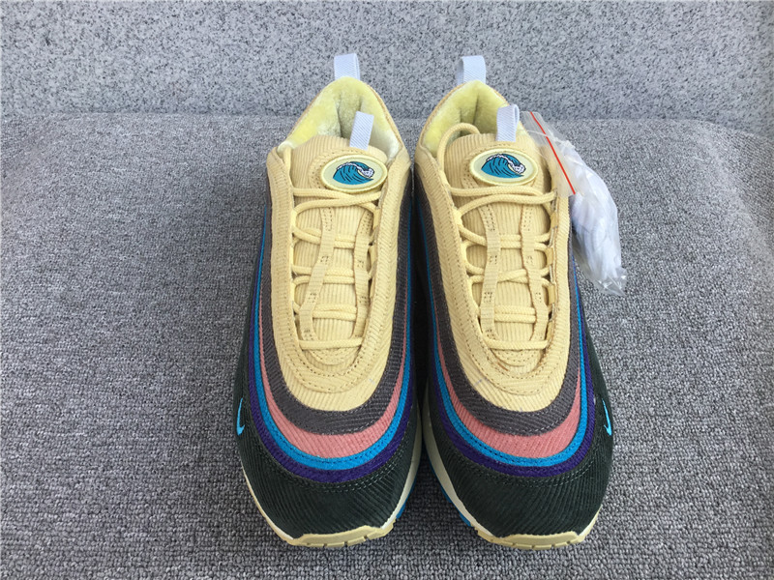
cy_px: 290
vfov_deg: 45.4
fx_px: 693
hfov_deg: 58.4
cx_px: 387
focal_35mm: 31
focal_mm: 3.3
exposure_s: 1/260
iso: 25
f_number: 2.4
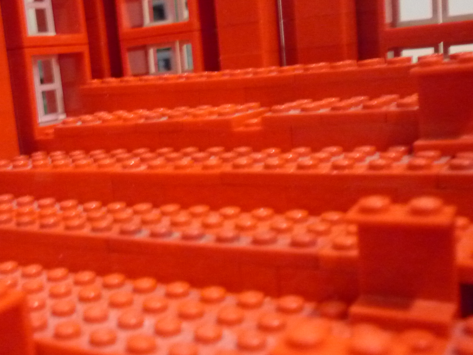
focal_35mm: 47
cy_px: 183
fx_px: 642
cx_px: 172
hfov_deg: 40.1
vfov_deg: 30.9
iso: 800
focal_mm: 5.5
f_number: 2.8
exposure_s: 1/8
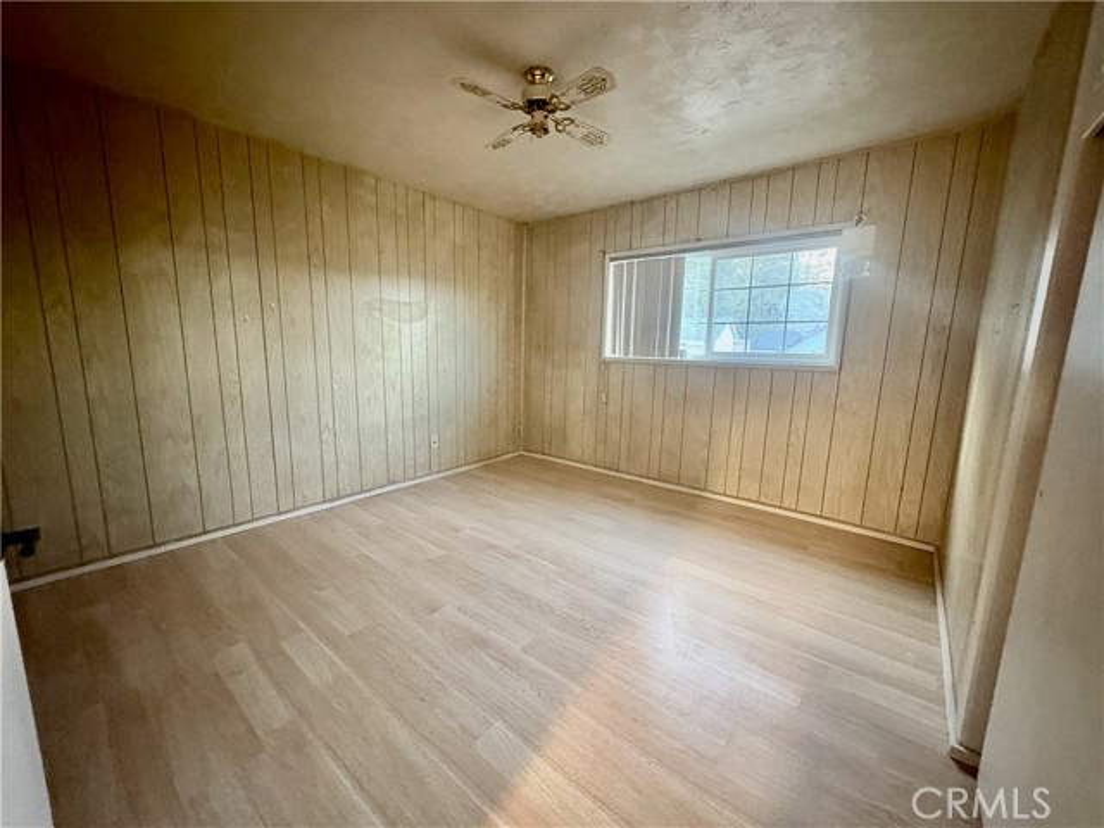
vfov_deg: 85.7
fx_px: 446
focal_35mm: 14
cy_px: 414
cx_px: 552
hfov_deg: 102.1
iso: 800
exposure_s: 1/30
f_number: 2.2
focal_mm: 2.22
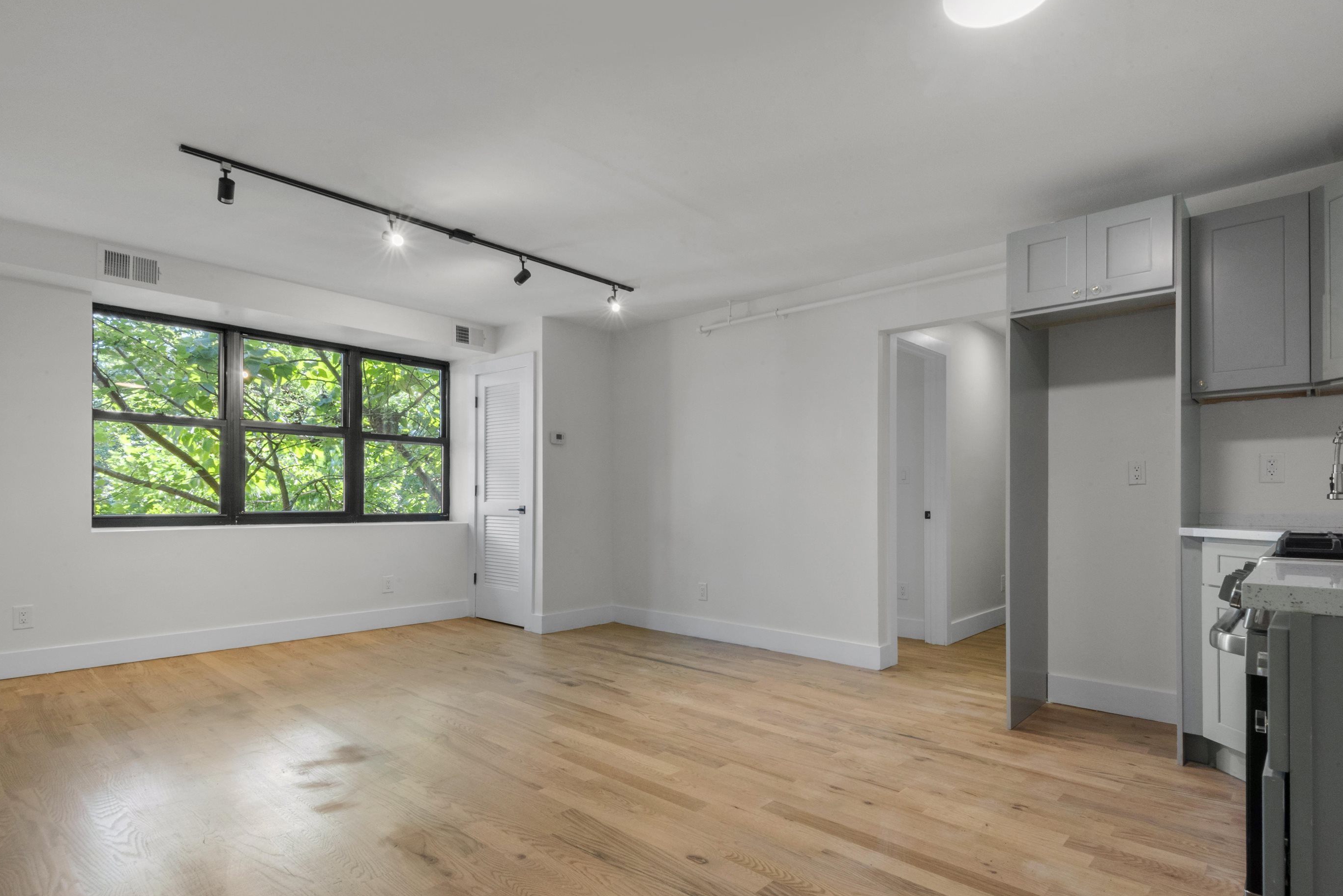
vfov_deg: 67.3
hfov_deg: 90.0
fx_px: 672
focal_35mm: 18
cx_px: 680
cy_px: 483
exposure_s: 1/3
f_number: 22
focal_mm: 16
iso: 640
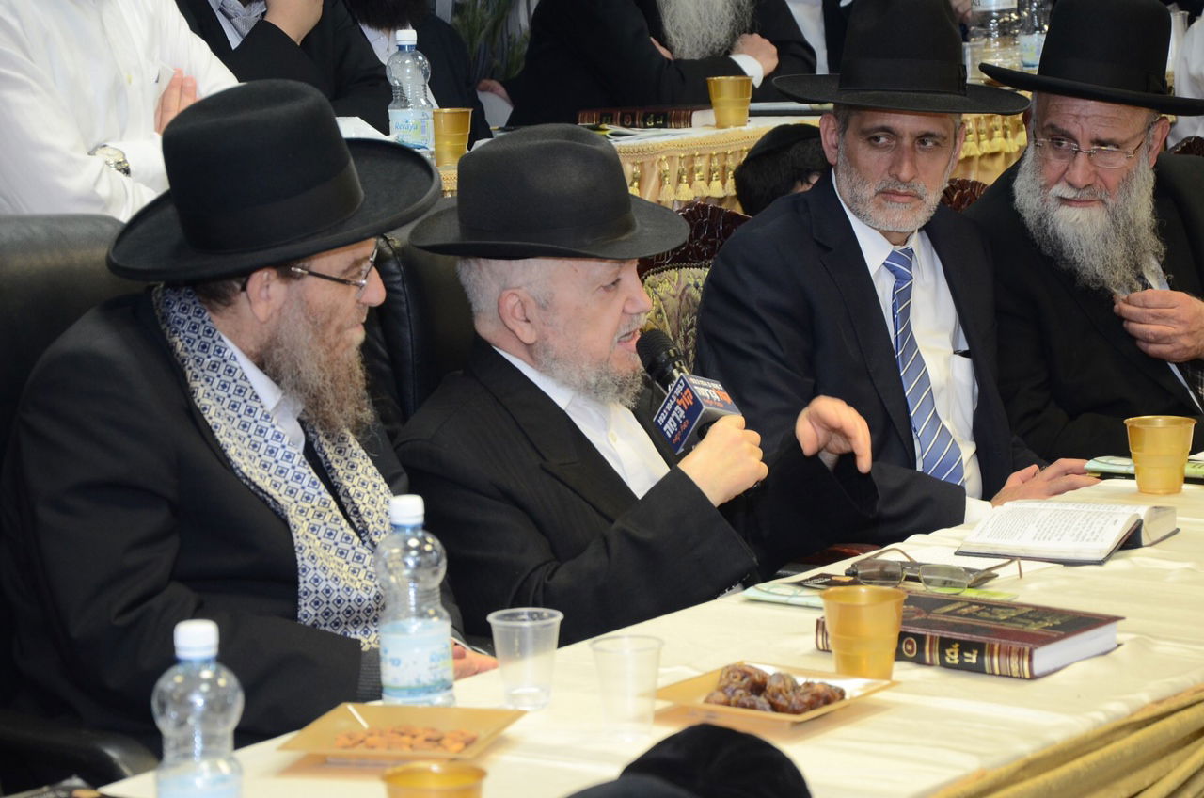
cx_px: 602
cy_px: 399
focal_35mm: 120
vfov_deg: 11.4
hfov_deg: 17.1
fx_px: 4005
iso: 1000
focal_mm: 80
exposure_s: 1/80
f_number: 5.6
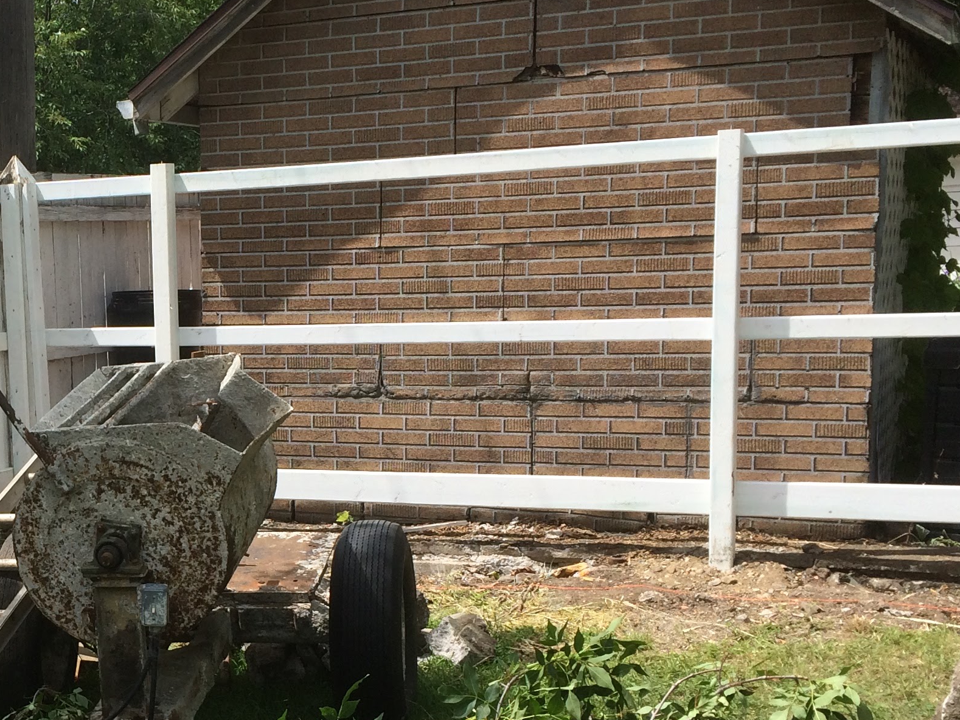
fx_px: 1664
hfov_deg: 30.4
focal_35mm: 60
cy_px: 486
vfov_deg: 24.3
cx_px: 52
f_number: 2.2
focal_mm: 4.15
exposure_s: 1/2053
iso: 32
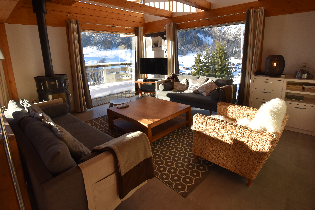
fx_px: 157
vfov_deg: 67.0
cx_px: 154
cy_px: 88
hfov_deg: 90.0
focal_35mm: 18
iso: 400
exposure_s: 1/250
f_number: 8
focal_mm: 10
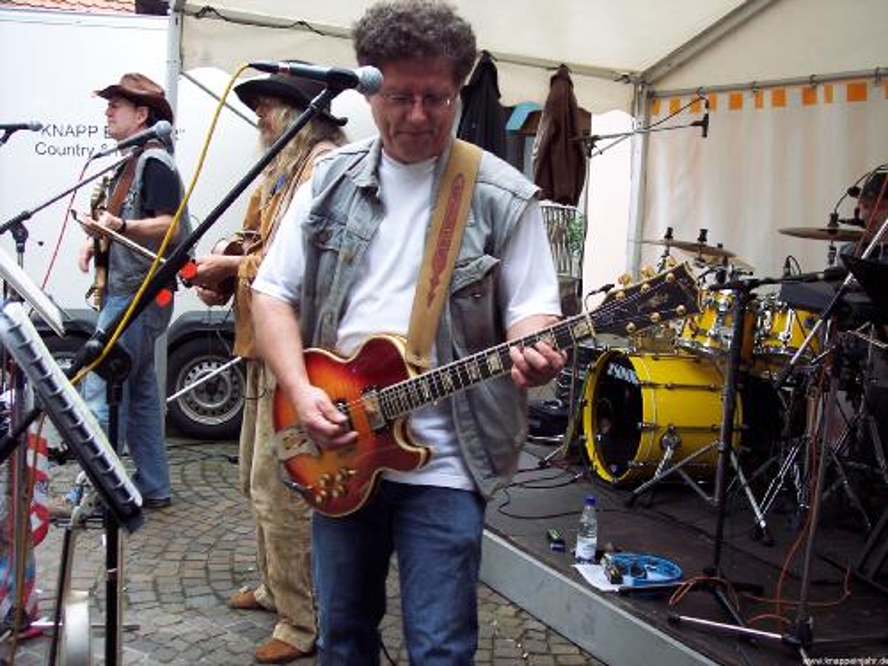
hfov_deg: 47.9
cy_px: 333
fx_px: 1000
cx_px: 444
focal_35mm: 39
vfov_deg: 36.8
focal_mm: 8
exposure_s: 1/45
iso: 100
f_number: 3.4
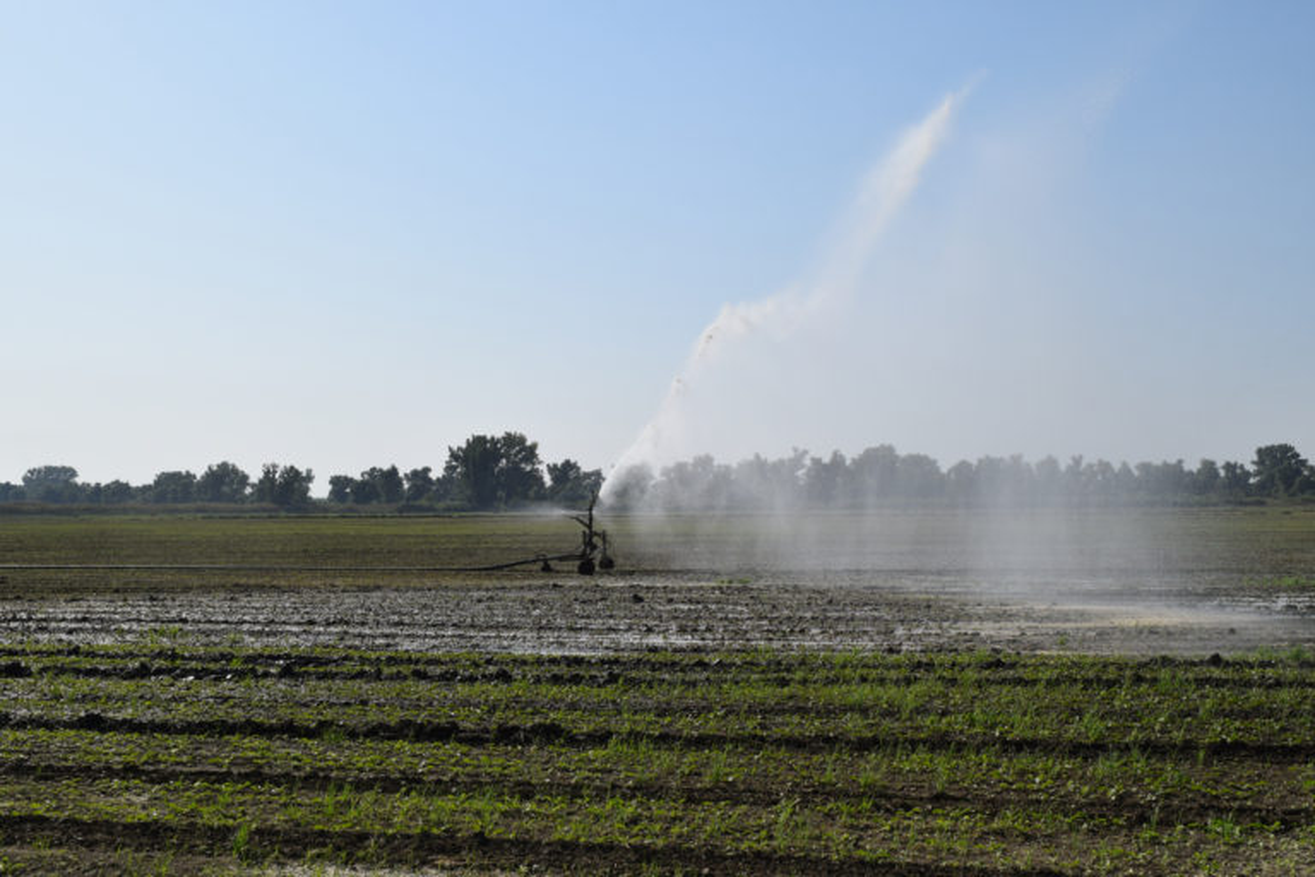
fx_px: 1370
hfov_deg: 51.3
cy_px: 438
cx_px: 658
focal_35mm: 38
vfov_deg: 35.5
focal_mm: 25
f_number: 11
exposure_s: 1/500
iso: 200
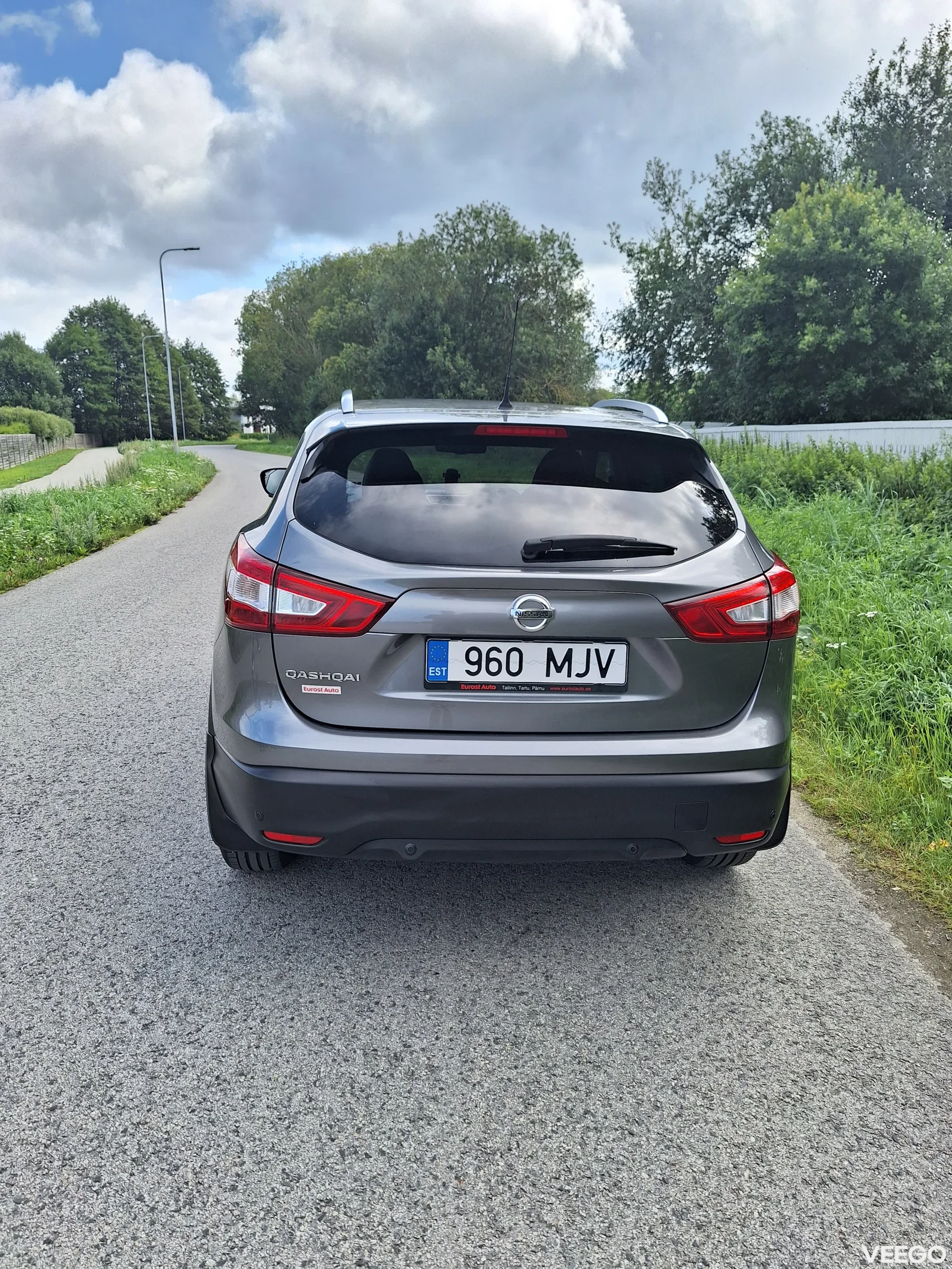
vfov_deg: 73.9
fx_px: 843
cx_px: 476
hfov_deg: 58.9
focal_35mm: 23
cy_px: 634
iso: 40
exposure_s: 1/1567
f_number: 1.8
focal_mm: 5.54
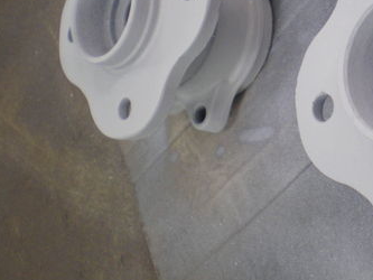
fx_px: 787
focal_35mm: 73
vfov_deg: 19.8
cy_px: 28
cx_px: 354
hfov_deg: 25.6
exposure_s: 1/30
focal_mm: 6.3
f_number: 3.1
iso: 160
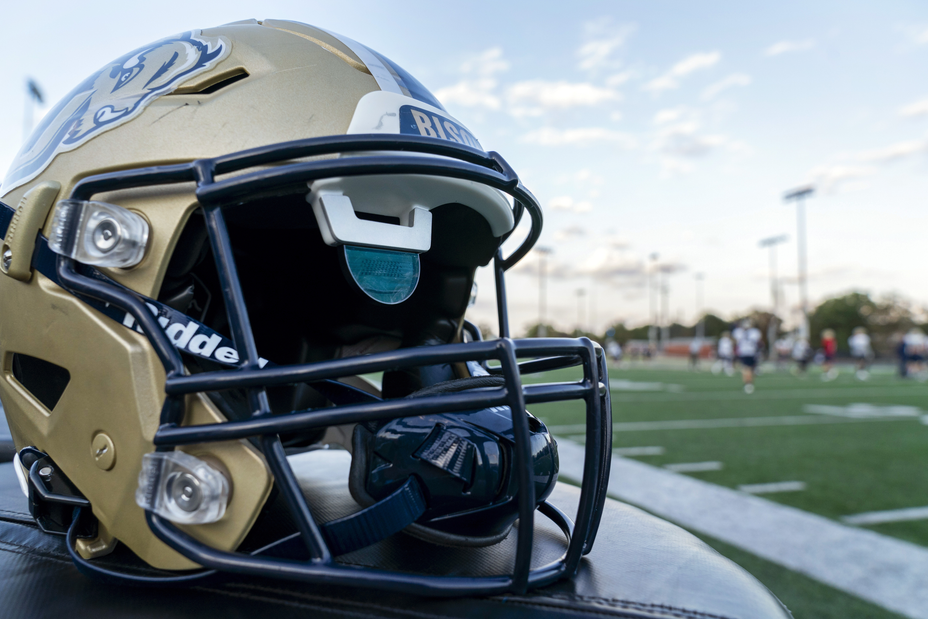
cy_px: 310
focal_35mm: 24
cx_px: 464
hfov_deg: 73.7
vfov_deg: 53.1
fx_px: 619
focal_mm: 24
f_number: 5.6
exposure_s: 1/250
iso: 640
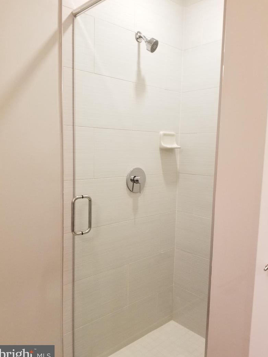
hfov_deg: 51.4
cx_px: 133
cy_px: 180
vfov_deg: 65.3
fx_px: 279
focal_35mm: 27
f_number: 1.7
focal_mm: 4.25
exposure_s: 1/40
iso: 200
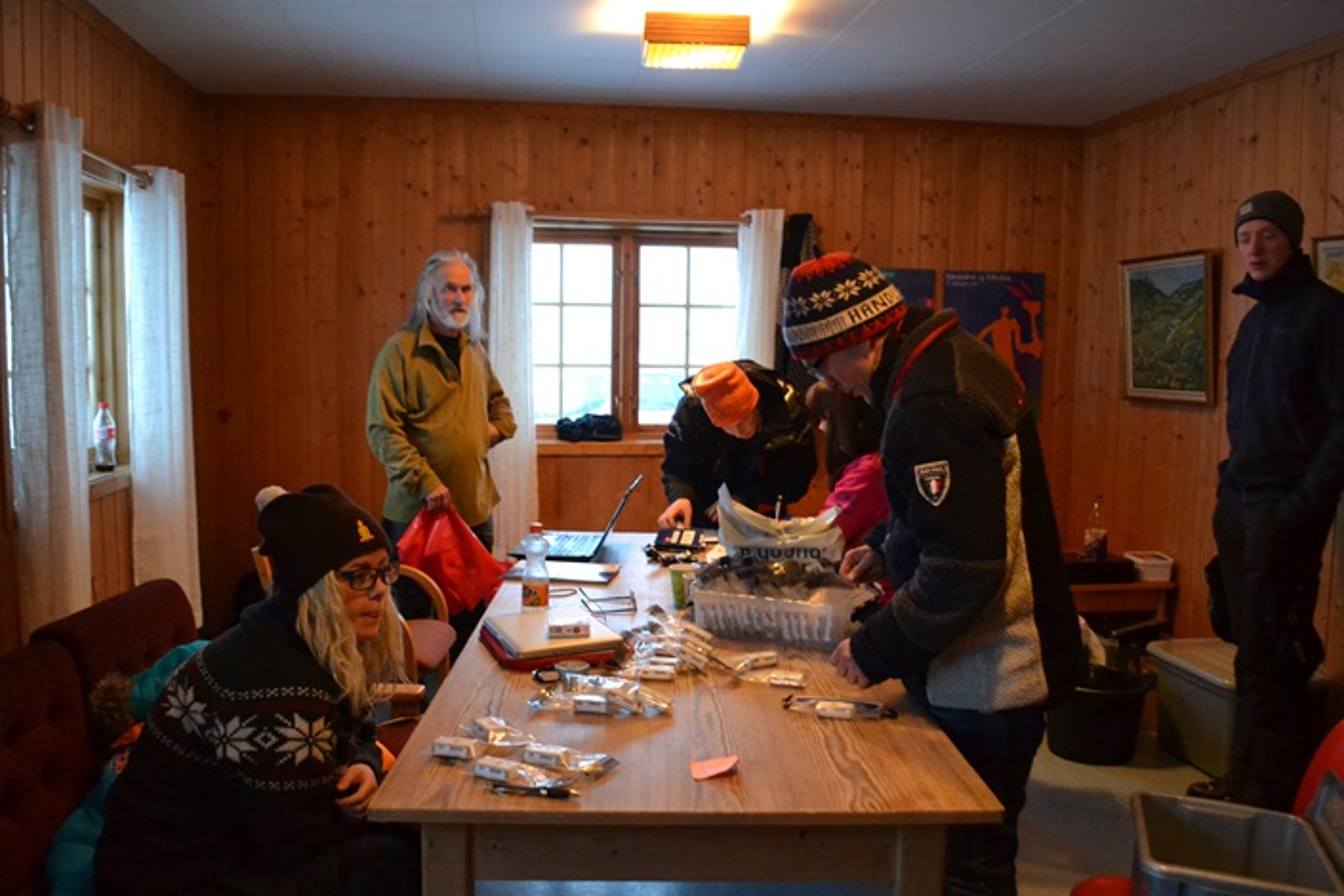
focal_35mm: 30
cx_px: 674
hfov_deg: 61.9
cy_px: 448
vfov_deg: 43.6
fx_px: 1120
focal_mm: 18
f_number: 3.5
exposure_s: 1/20
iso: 3200
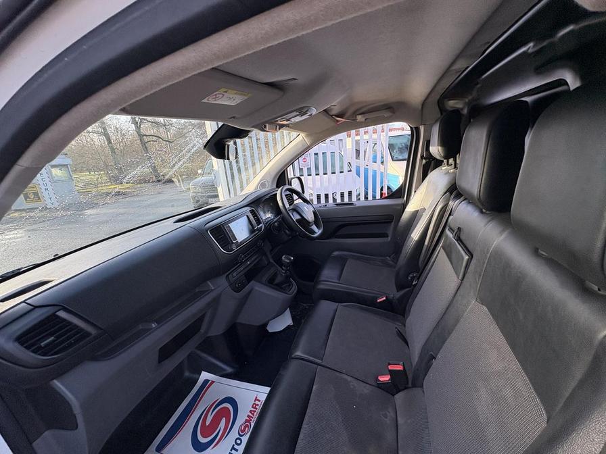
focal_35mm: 14
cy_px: 227
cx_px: 303
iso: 64
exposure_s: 1/153
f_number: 2.2
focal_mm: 2.22
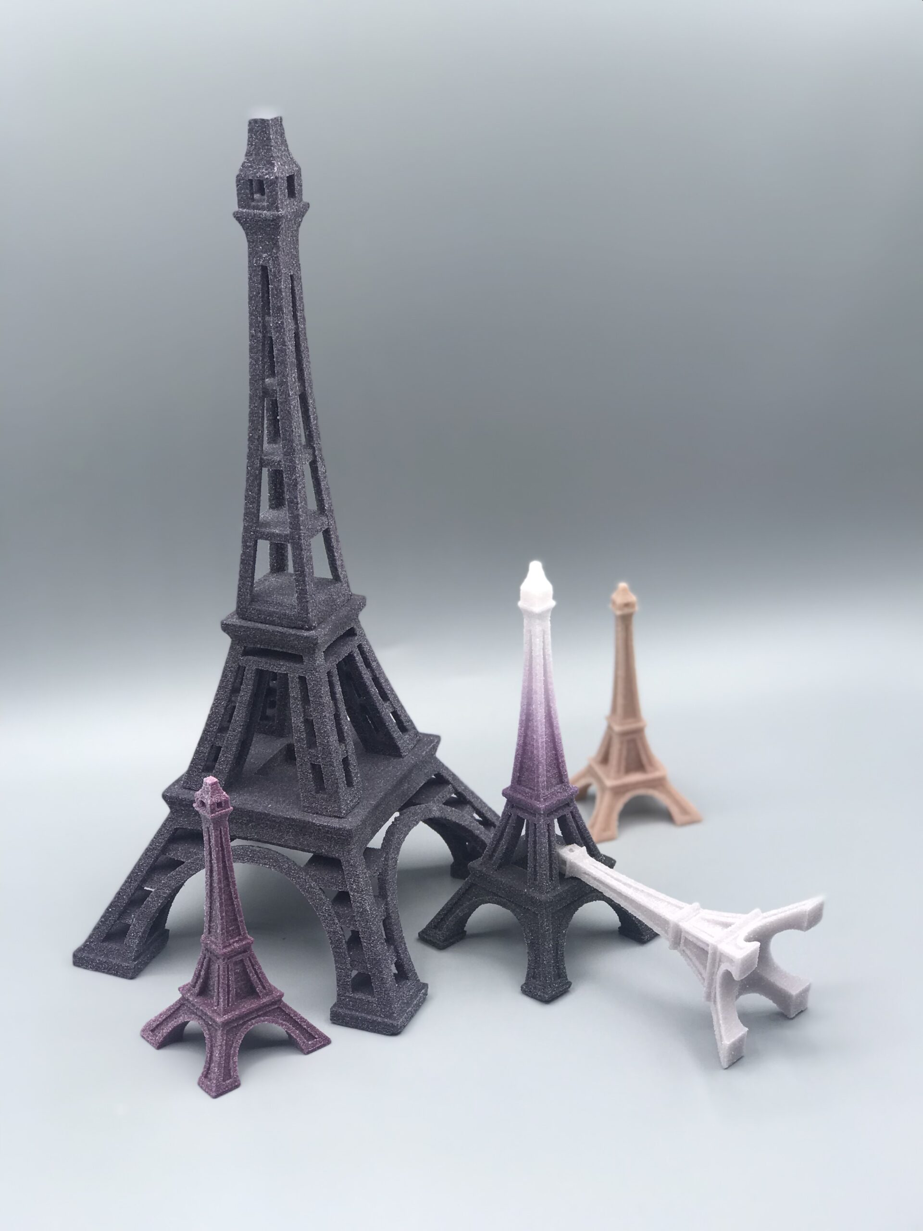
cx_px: 462
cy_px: 616
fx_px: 2026
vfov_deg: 33.8
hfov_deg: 25.7
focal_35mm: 57
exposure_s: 1/159
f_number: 2.8
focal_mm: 6.6
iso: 20
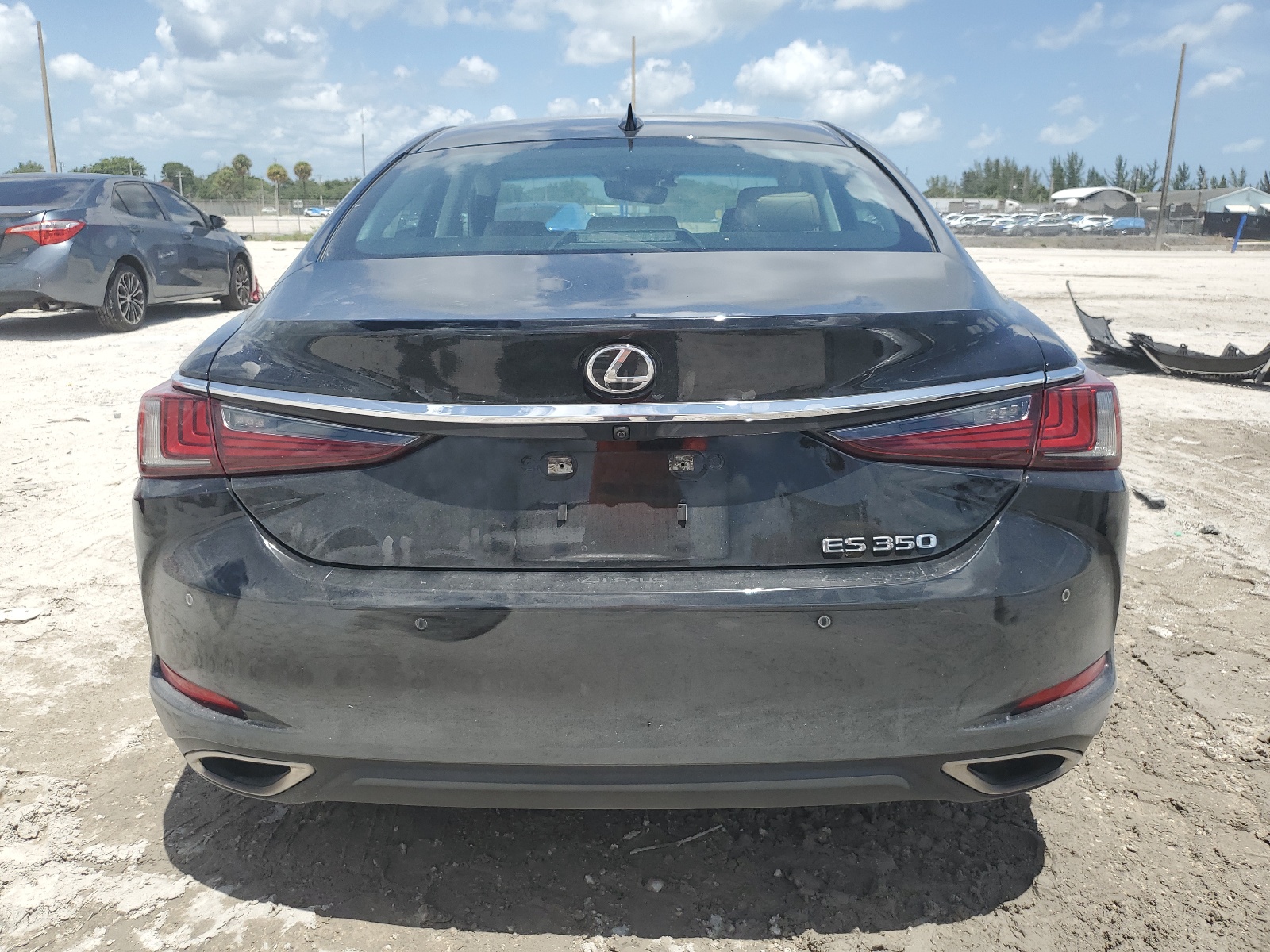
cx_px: 635
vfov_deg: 53.1
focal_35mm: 26
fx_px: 954
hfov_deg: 67.3
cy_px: 476
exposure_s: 1/3333
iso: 50
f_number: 1.5
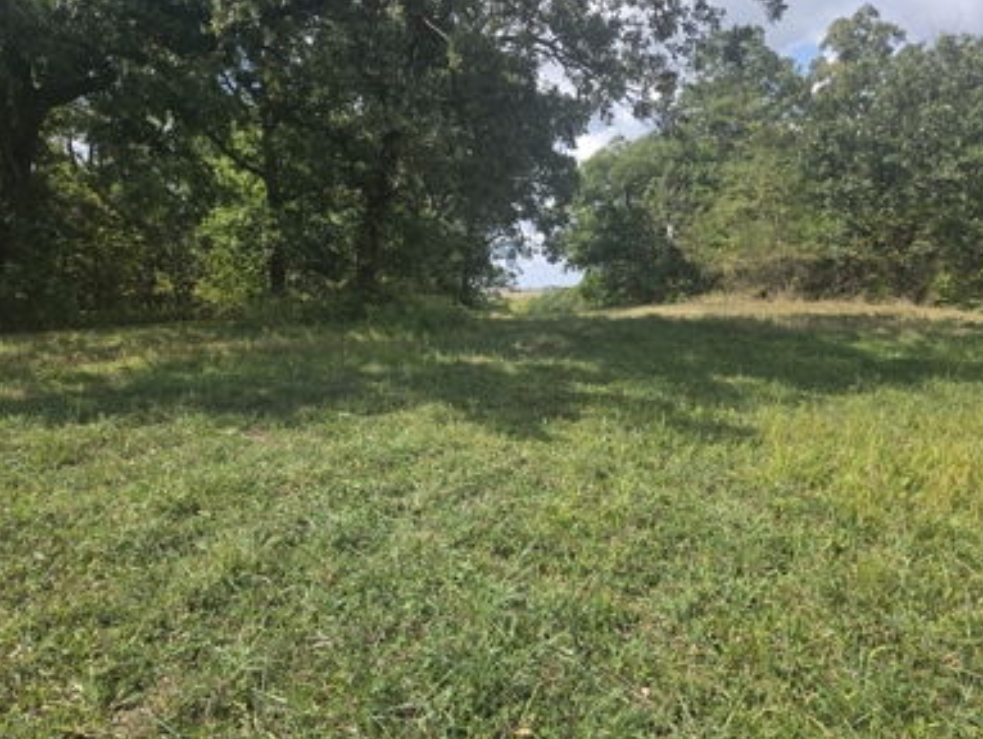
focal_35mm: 24
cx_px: 508
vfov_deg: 56.9
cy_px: 377
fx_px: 682
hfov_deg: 71.5
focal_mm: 5.4
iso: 25
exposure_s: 1/1002
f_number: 1.8
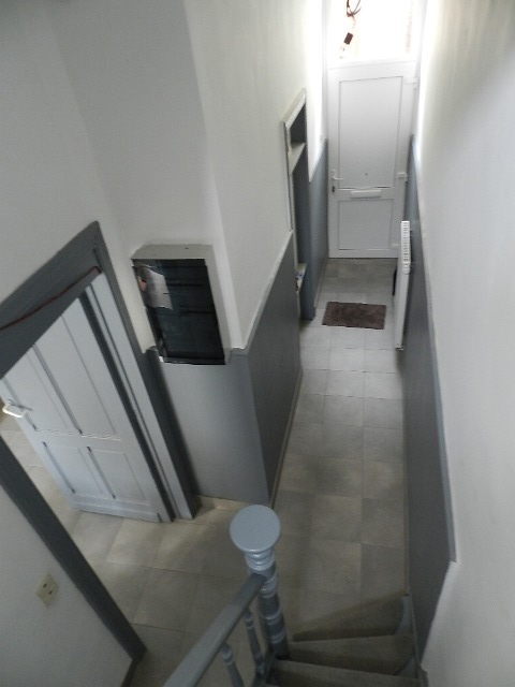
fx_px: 456
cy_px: 344
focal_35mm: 23
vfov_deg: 73.9
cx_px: 258
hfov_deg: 58.9
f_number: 3.4
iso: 400
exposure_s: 1/20
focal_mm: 4
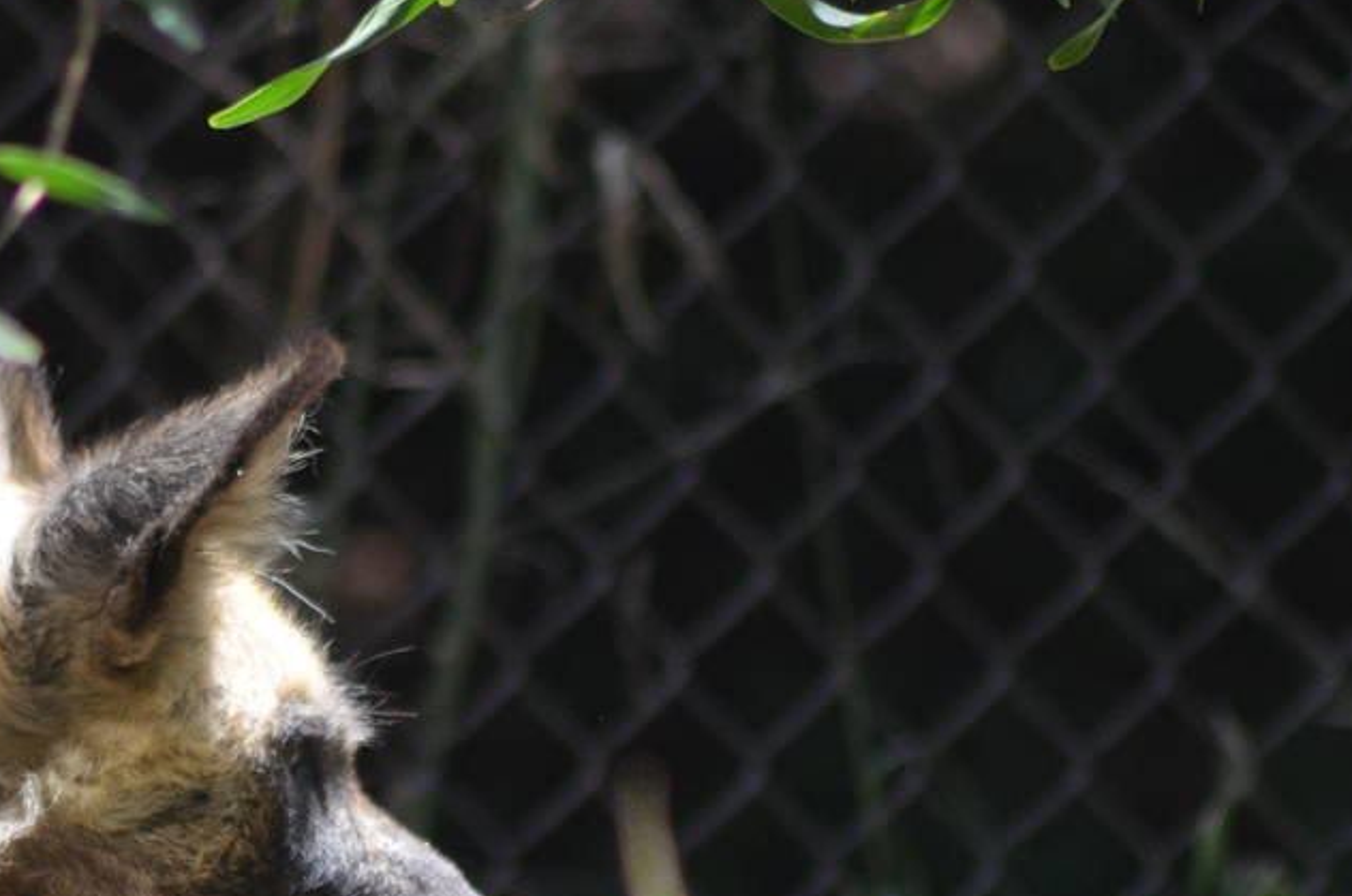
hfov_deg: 2.3
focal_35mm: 911
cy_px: 1001
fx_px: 34152
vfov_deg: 1.5
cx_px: 118
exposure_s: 1/1000
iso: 800
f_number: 5
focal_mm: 240
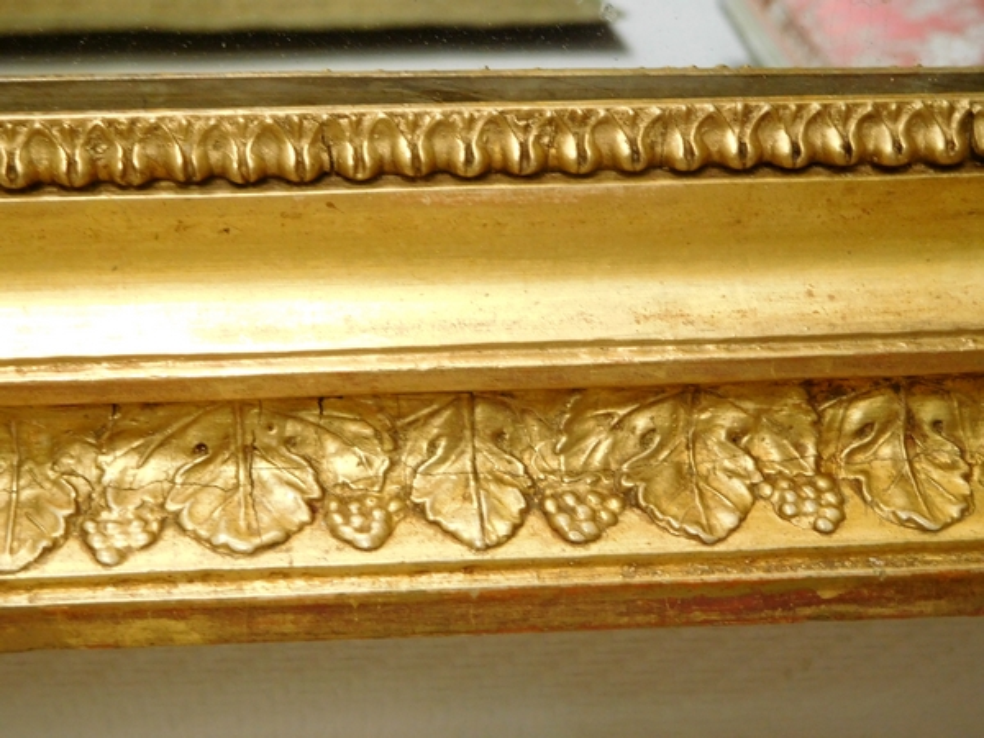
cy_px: 369
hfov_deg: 38.2
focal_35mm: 50
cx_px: 492
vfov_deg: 29.1
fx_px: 1421
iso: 400
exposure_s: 1/15
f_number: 4.1
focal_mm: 8.9
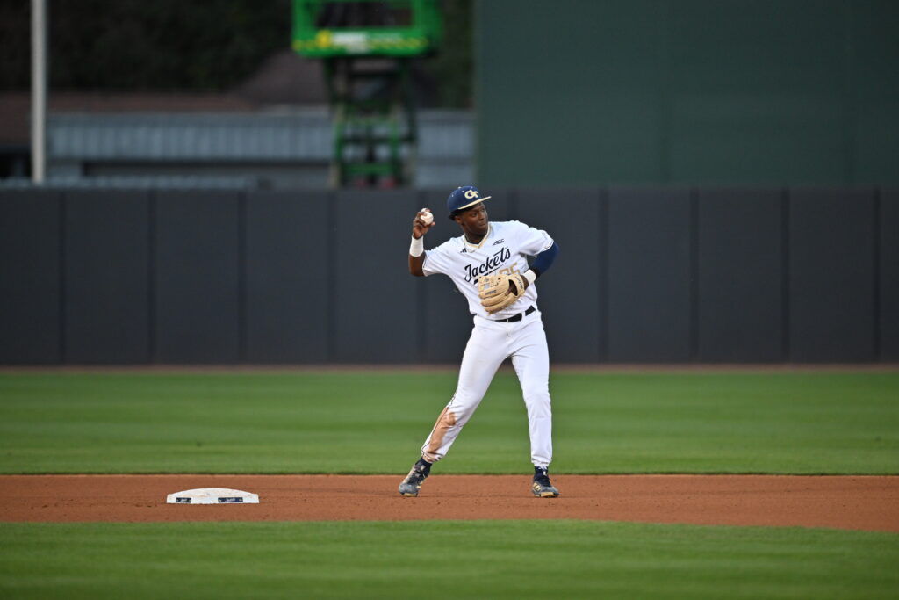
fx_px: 9990
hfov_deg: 5.2
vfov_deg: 3.4
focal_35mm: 400
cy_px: 300
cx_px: 450
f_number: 2.8
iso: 1250
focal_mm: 400
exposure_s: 1/1600
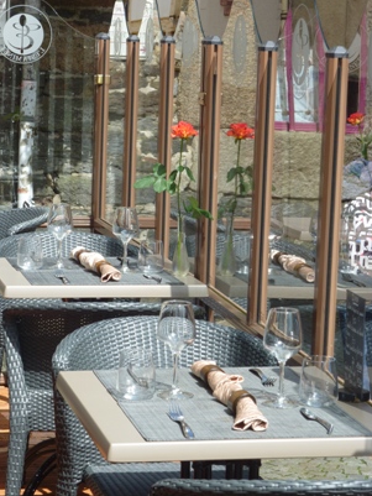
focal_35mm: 124
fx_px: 1776
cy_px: 262
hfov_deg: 12.0
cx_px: 168
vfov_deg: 15.9
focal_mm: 18.2
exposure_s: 1/320
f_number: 4.4
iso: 80
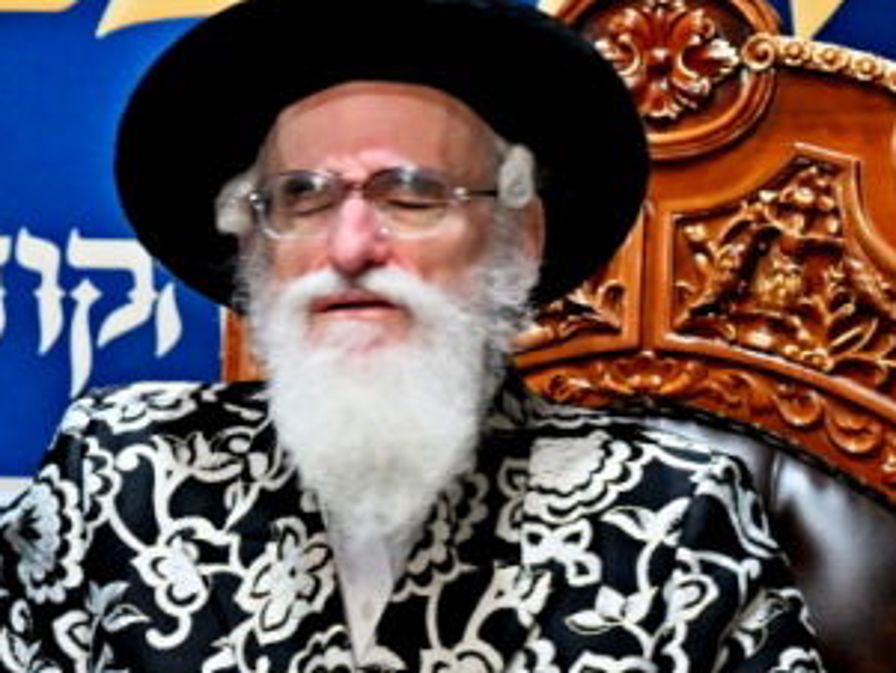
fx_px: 15226
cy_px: 605
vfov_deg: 2.5
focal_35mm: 588
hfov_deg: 3.4
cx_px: 89
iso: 1000
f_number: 4
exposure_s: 1/160
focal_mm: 120
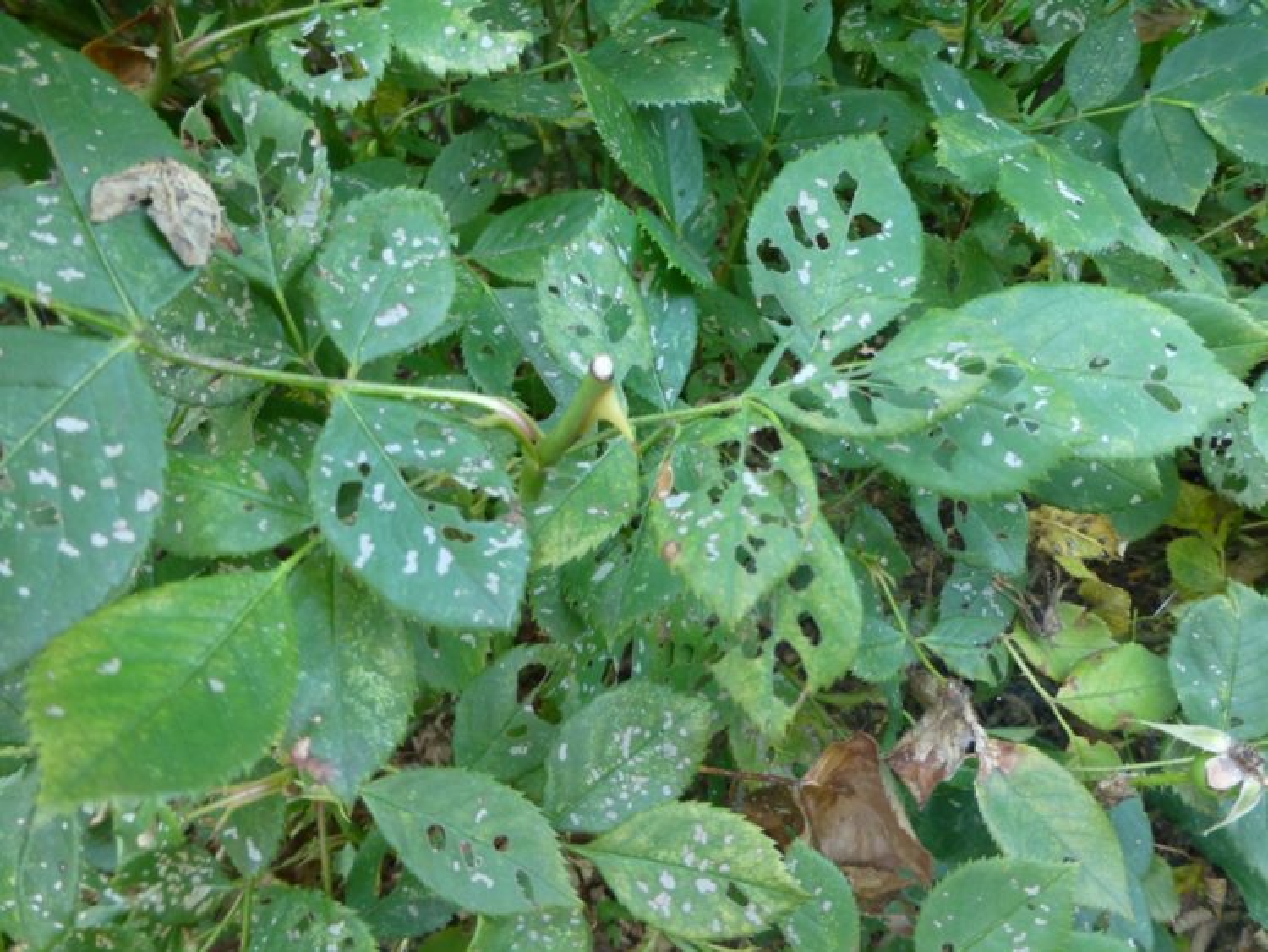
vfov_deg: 56.8
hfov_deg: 71.6
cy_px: 476
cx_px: 634
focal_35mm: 24
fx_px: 879
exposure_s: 1/20
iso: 200
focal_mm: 4.3
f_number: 3.3
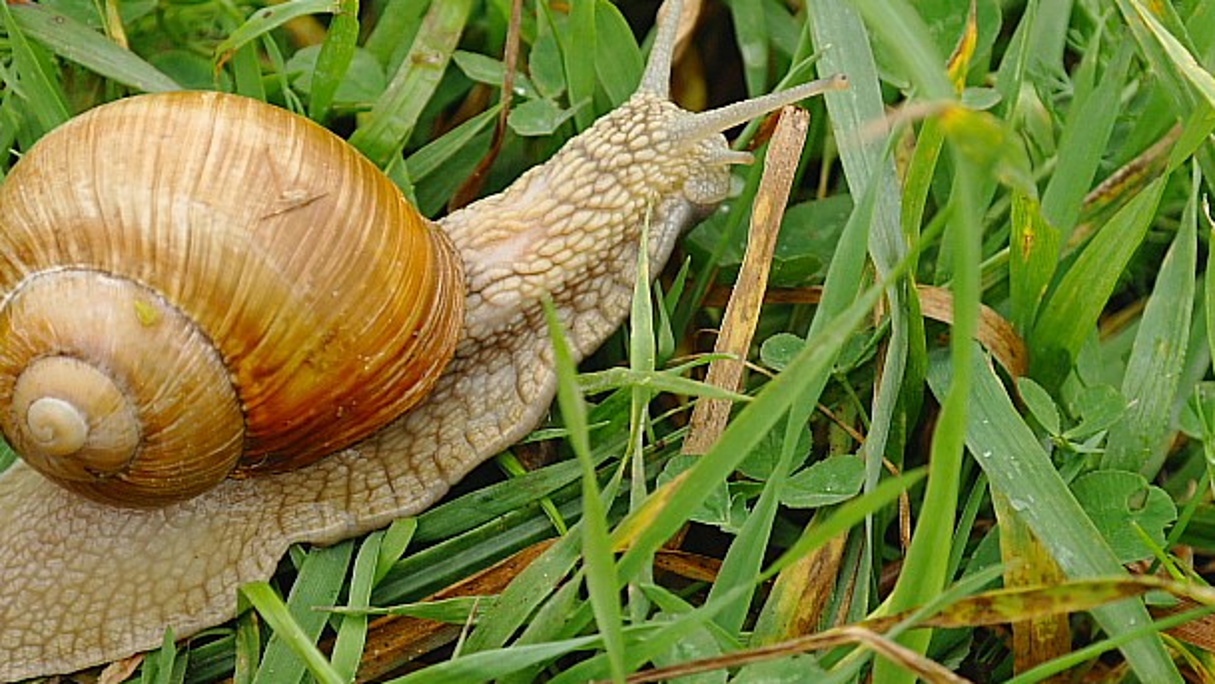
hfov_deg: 16.5
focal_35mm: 130
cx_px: 407
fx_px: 4189
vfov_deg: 9.3
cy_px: 327
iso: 200
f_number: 5.6
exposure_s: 1/180
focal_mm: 55
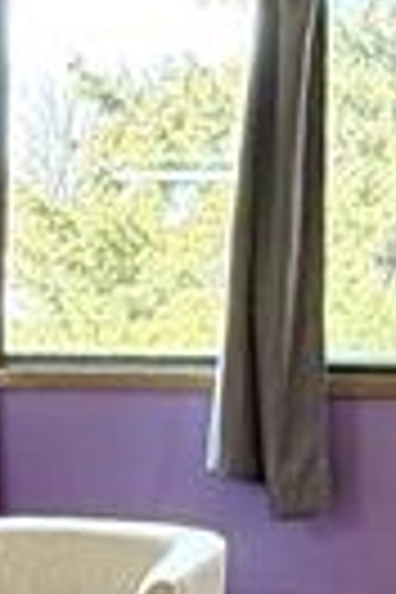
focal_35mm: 106
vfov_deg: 18.1
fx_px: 1749
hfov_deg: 12.7
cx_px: -27
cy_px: 747
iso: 320
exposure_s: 1/60
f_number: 2.2
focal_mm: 2.22
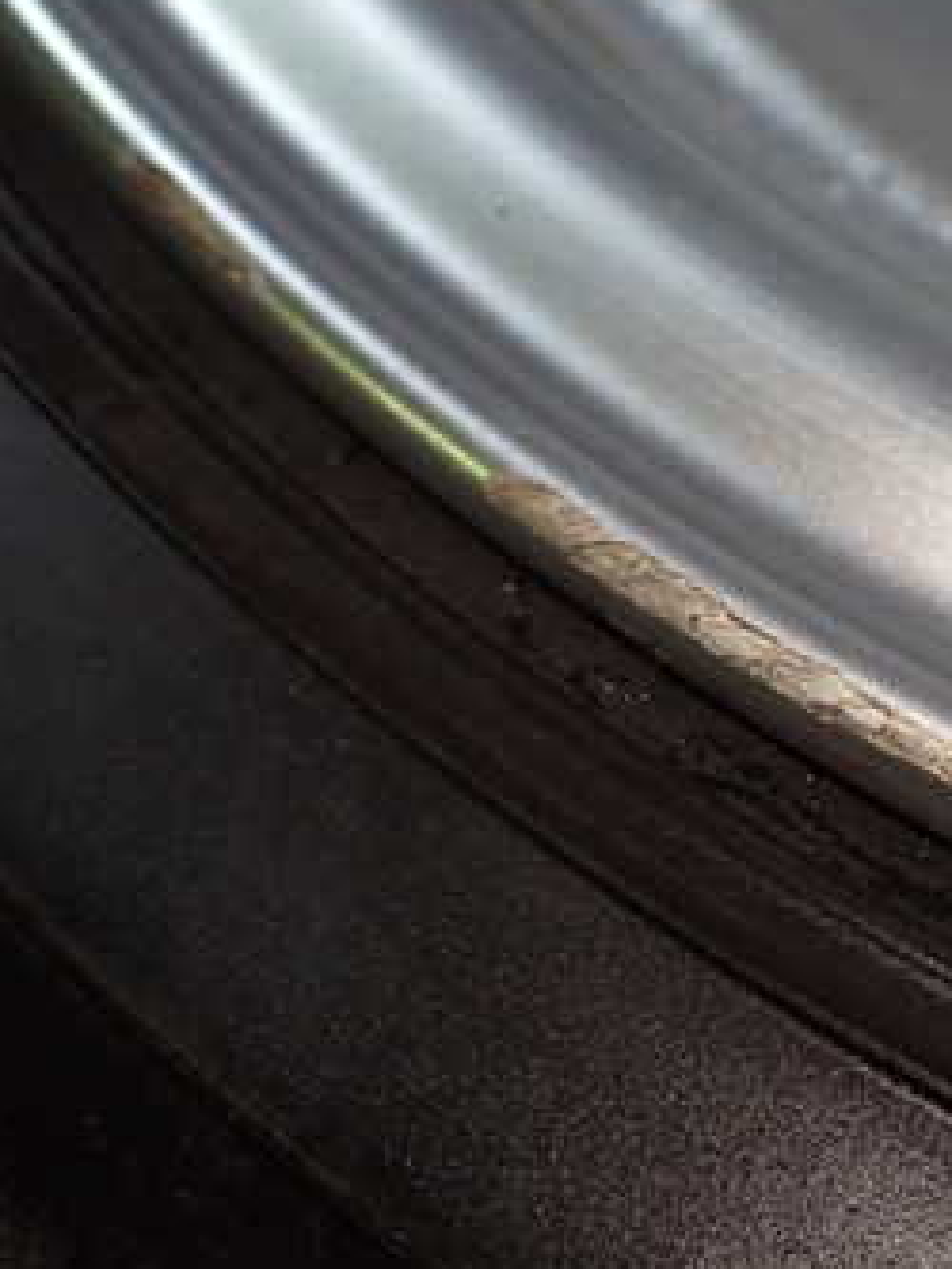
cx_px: 944
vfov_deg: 35.5
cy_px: 682
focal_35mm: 54
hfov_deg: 25.7
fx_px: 1979
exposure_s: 1/125
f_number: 2.3
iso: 200
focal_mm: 5.4
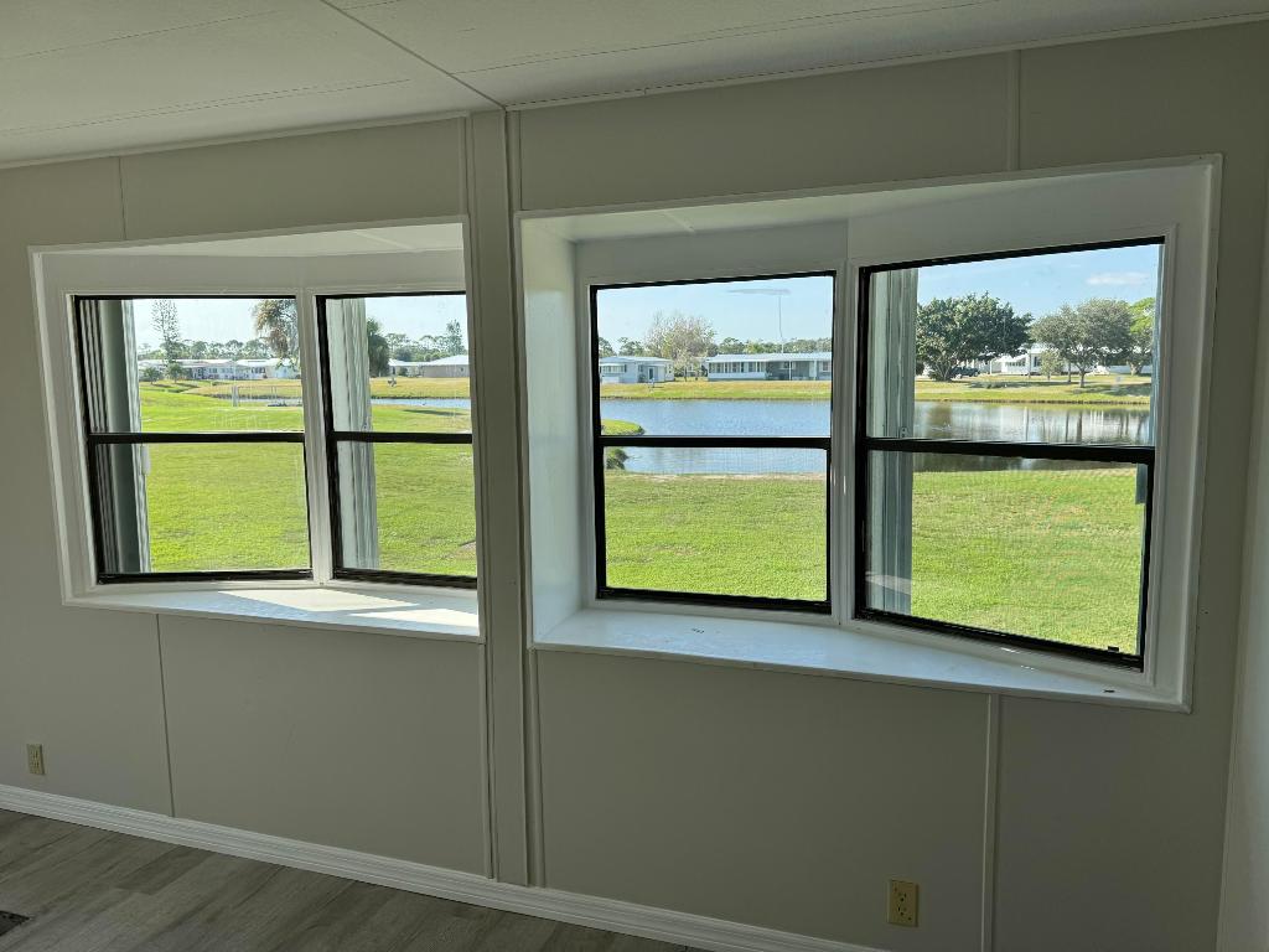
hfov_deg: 71.6
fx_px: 880
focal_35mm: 24
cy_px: 476
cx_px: 634
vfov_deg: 56.8
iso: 80
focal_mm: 6.76
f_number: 1.78
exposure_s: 1/1488
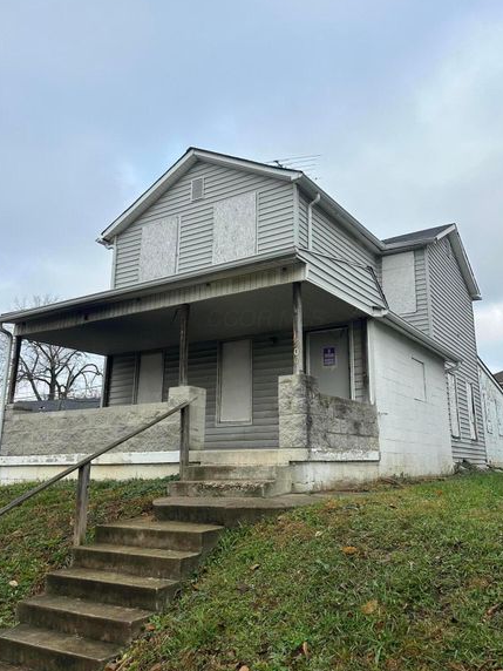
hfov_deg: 49.7
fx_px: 542
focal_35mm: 28
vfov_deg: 63.4
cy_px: 318
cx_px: 266
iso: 80
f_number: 1.78
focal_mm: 6.86
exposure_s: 1/1664
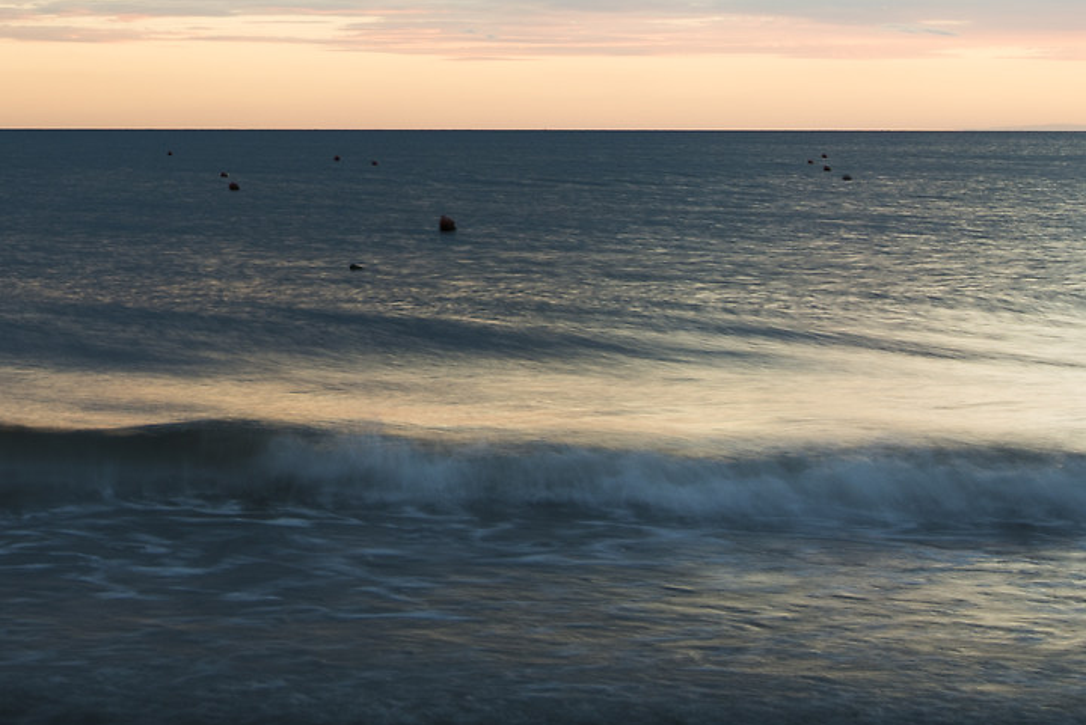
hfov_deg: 19.2
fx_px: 3018
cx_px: -229
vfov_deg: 13.5
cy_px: -36
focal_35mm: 100
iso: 140
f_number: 11
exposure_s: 1/2
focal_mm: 30
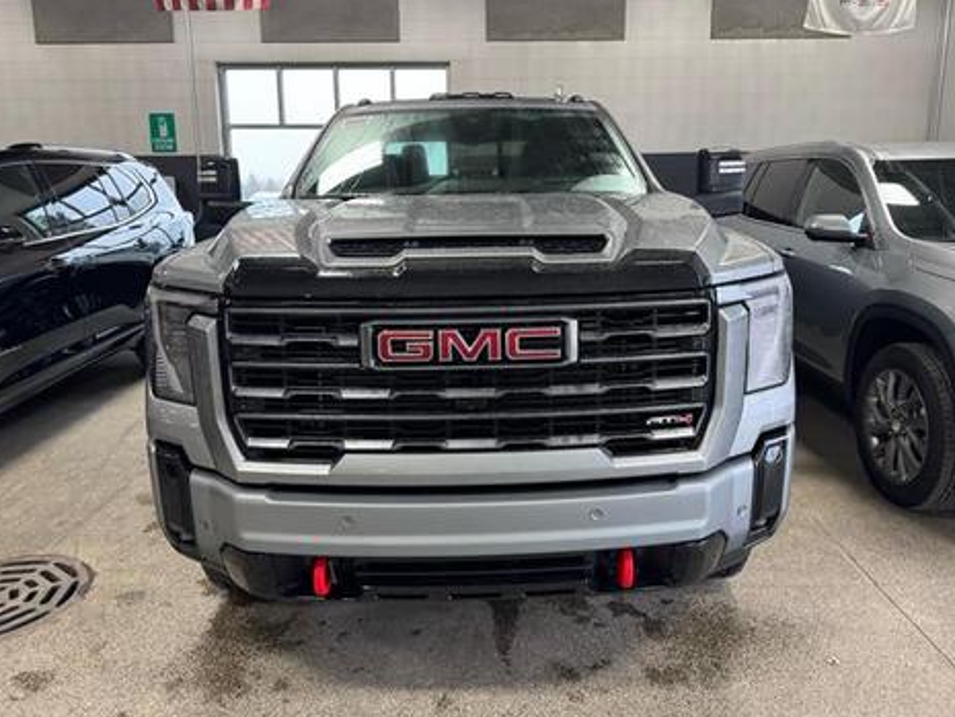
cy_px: 333
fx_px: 717
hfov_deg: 67.3
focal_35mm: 26
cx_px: 487
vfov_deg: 53.0
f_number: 1.78
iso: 160
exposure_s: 1/60
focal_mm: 6.76
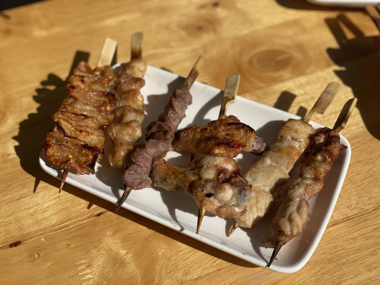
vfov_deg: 28.0
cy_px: 142
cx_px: 190
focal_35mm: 52
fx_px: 571
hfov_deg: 36.8
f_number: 2
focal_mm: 6
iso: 25
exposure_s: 1/3425
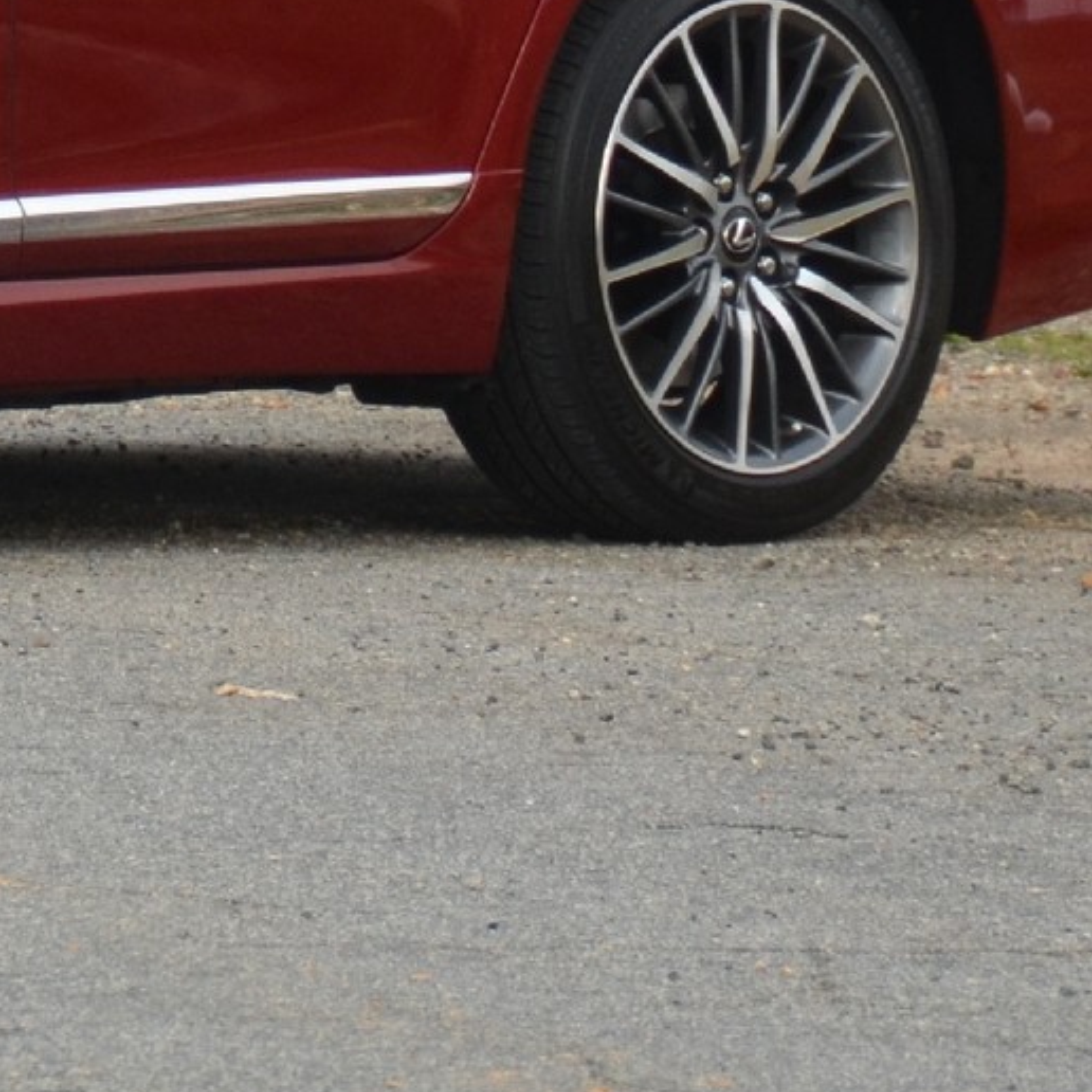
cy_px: -377
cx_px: -629
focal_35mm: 586
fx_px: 20917
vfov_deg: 3.0
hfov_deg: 3.0
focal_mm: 95
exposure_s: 1/1000
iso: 500
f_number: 5.3
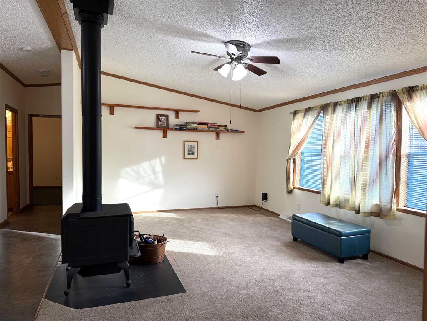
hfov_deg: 71.6
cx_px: 214
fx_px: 296
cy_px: 160
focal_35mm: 24
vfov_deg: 56.8
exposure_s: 1/120
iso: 100
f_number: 1.78
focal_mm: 6.76
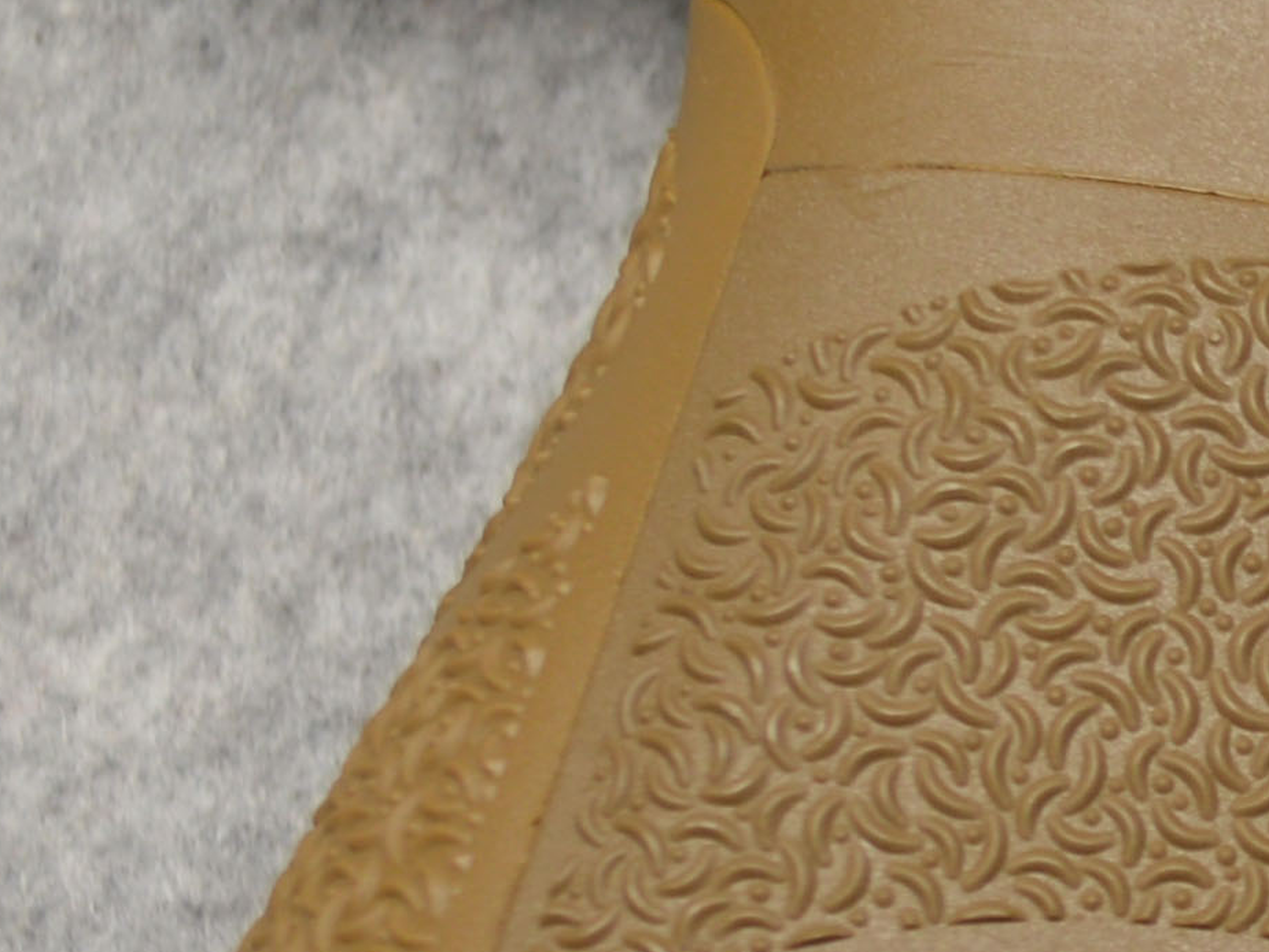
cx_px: 2624
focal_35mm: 225
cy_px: 556
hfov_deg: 8.3
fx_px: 8249
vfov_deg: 6.6
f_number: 4.5
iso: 100
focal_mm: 24
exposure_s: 1/200
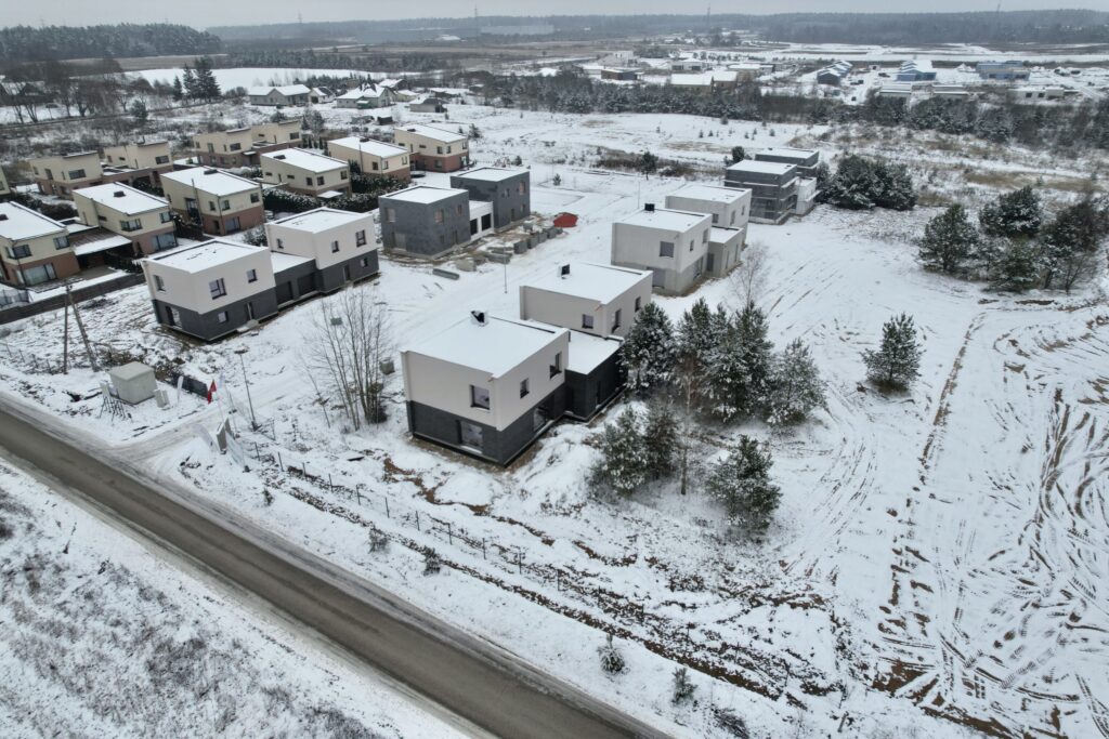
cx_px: 554
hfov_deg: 78.6
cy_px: 370
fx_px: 678
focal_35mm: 22
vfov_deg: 57.2
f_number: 2.8
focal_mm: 8.38
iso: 100
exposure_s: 1/320
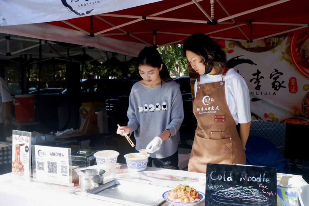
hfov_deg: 53.1
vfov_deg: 36.9
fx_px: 309
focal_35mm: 36
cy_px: 103
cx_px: 154
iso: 400
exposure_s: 1/400
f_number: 6.4
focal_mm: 24.2
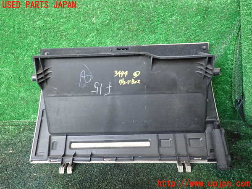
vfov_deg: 46.8
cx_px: 126
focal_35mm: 30
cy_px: 94
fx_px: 218
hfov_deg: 60.0
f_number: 2.3
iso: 500
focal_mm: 5.4
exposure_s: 1/30
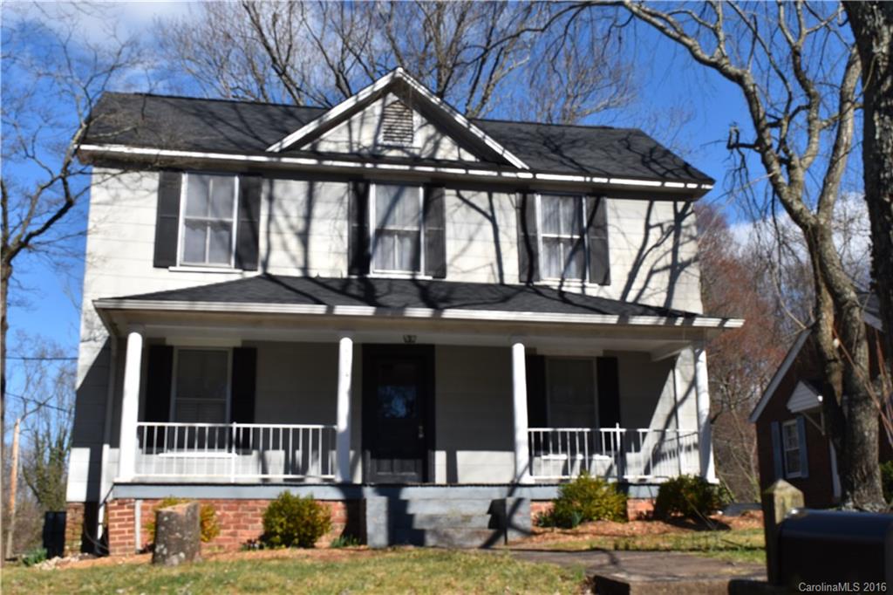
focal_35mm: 40
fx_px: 1004
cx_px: 446
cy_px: 298
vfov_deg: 33.0
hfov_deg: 47.9
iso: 200
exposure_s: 1/400
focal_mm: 27
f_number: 10
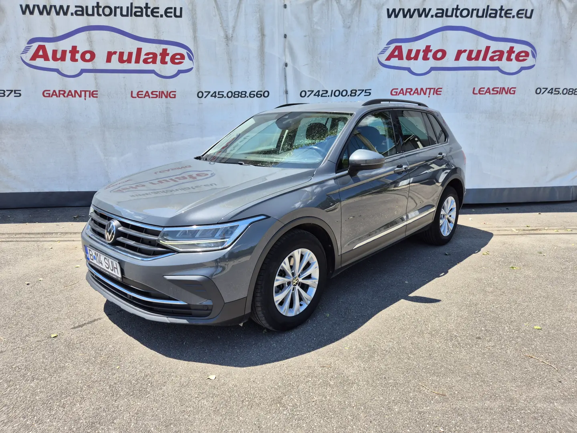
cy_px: 216
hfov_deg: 73.9
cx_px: 288
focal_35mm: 23
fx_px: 383
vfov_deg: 58.9
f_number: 1.8
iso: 25
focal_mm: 5.4
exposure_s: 1/642
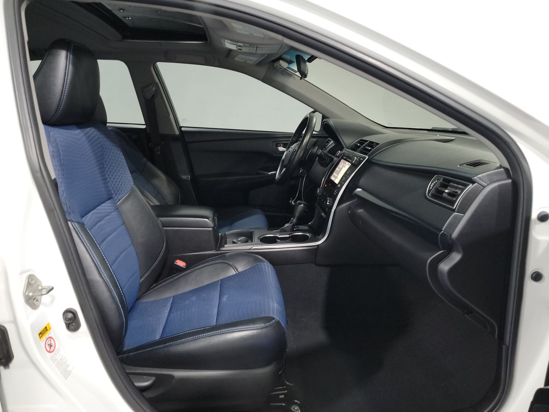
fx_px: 381
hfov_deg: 71.6
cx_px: 274
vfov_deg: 56.8
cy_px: 206
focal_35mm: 24
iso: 1035
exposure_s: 1/14
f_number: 1.8
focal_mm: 6.7
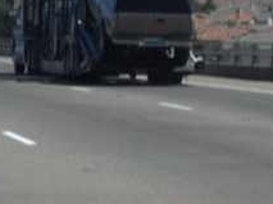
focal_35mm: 380
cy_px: 65
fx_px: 2992
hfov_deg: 5.2
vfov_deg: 3.9
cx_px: -99
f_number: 7.5
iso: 82
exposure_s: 1/388
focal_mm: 20.8
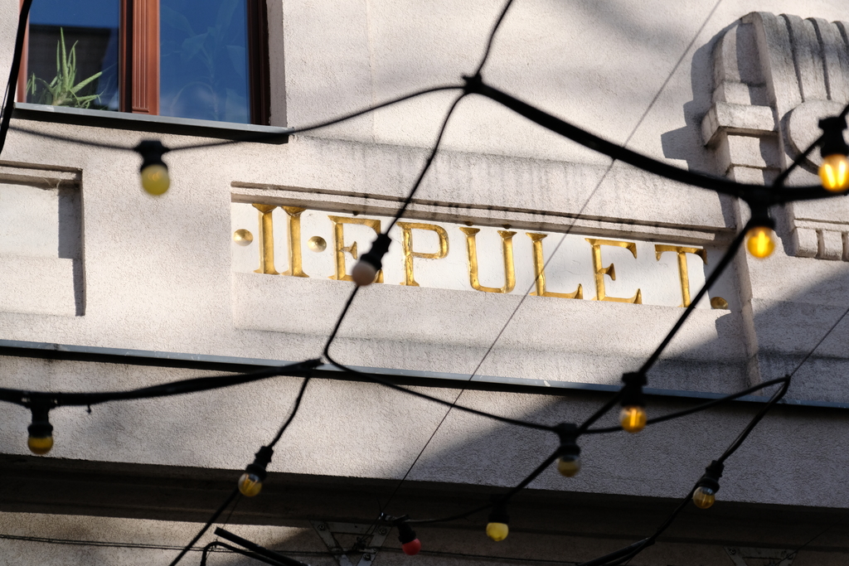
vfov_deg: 13.0
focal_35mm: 105
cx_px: 424
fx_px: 2476
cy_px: 283
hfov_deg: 19.5
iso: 320
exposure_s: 1/2400
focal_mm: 70
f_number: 2.8
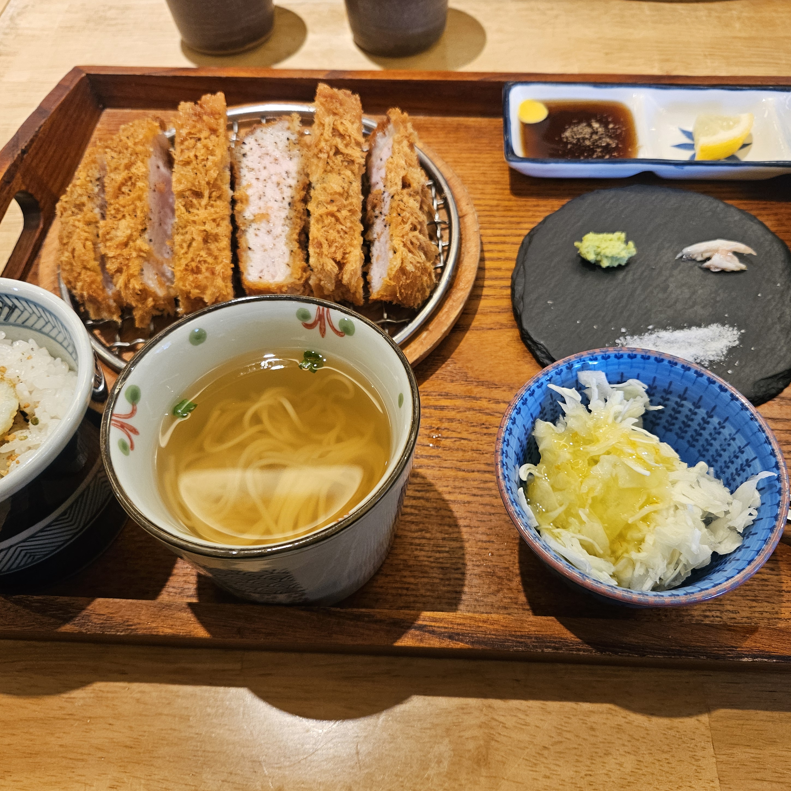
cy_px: 404
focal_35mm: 28
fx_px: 724
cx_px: 436
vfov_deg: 57.3
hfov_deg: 57.2
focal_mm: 5.4
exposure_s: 1/120
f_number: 1.8
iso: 320
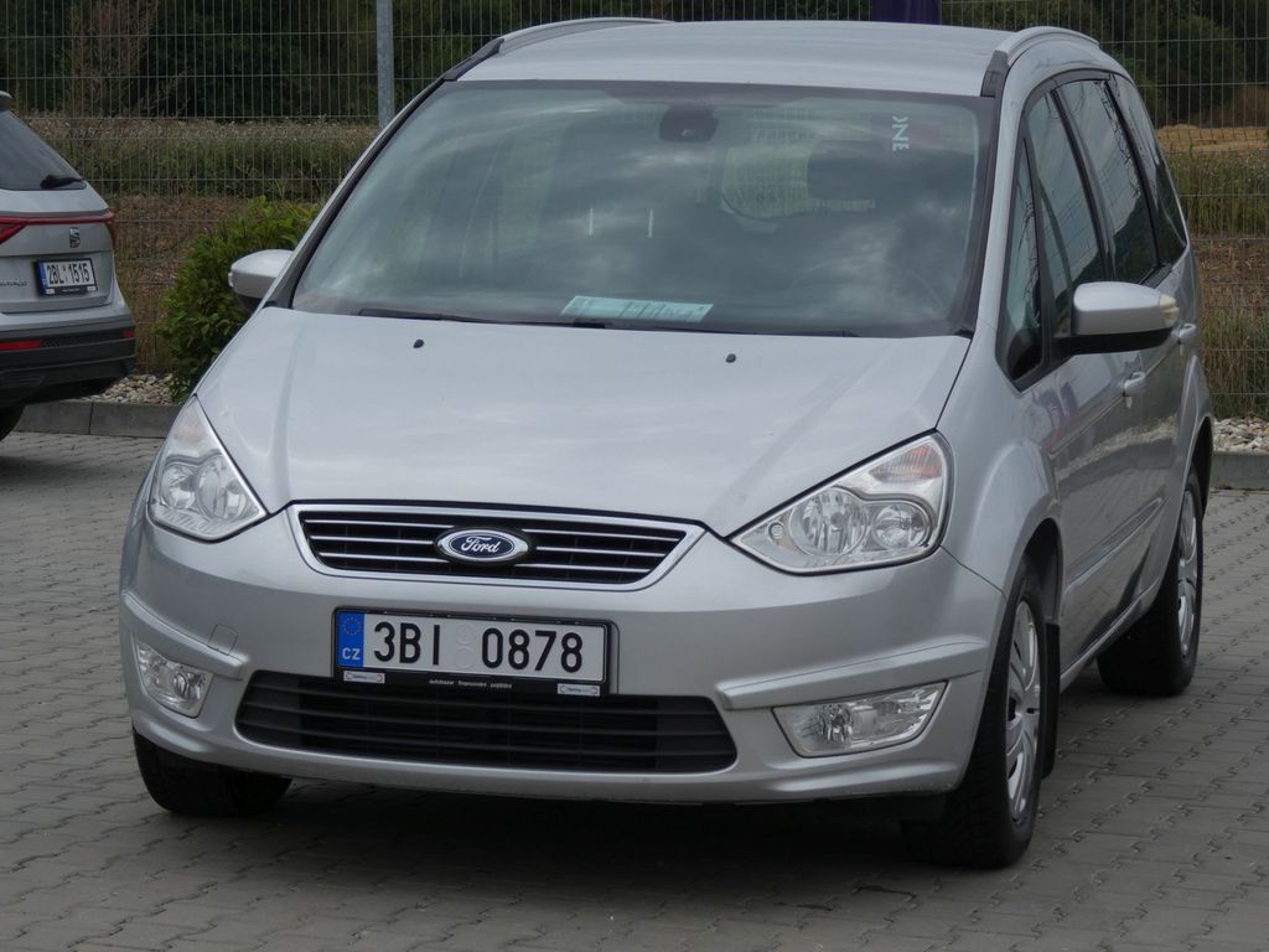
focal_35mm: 115
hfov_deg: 17.1
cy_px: 476
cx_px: 634
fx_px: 4216
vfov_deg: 12.9
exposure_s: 1/400
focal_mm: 20.5
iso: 80
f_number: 5
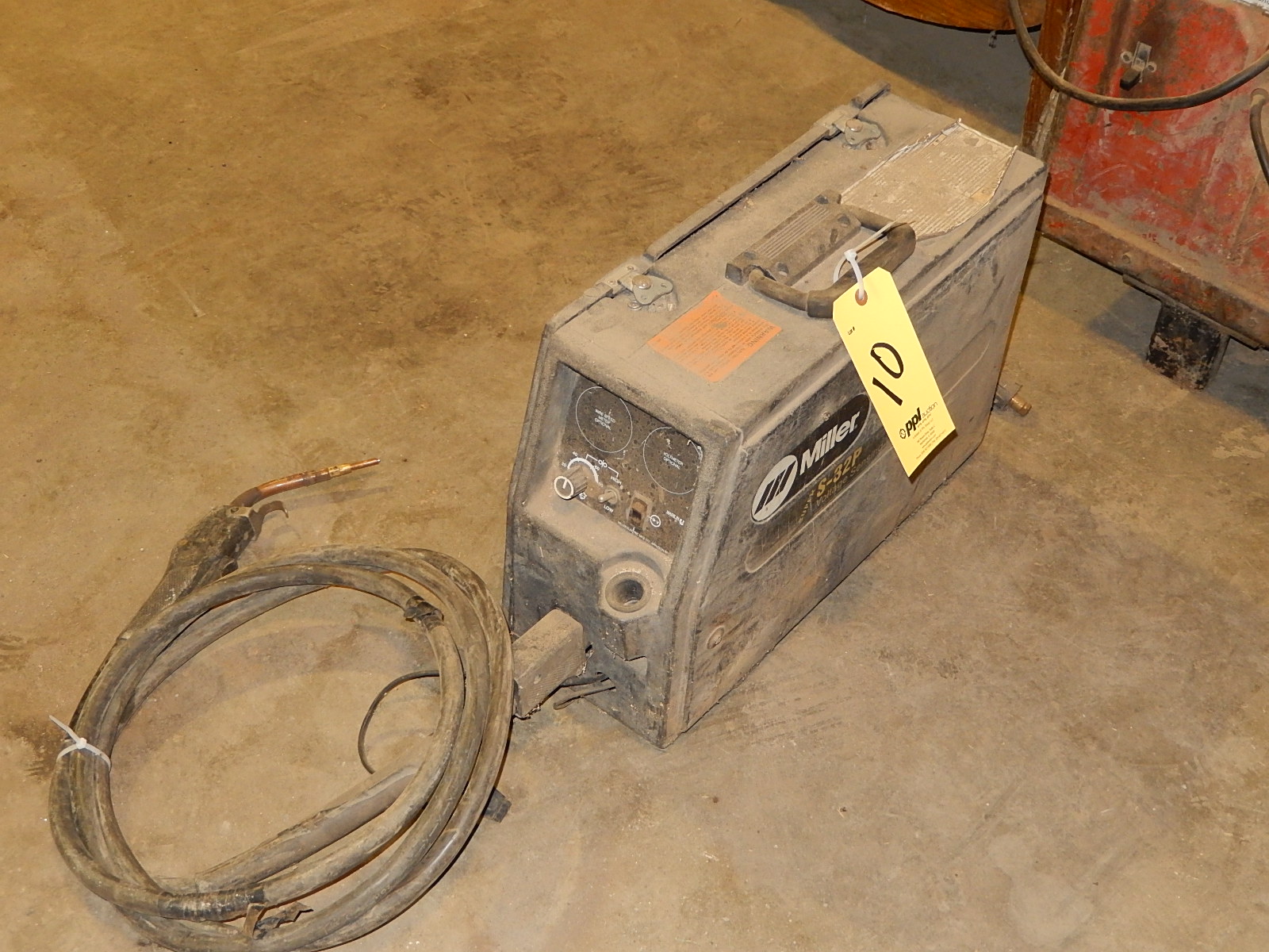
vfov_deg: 32.2
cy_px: 476
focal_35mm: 45
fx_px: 1650
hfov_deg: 42.1
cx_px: 634
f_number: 4.3
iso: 320
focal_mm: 8.1
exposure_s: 1/30
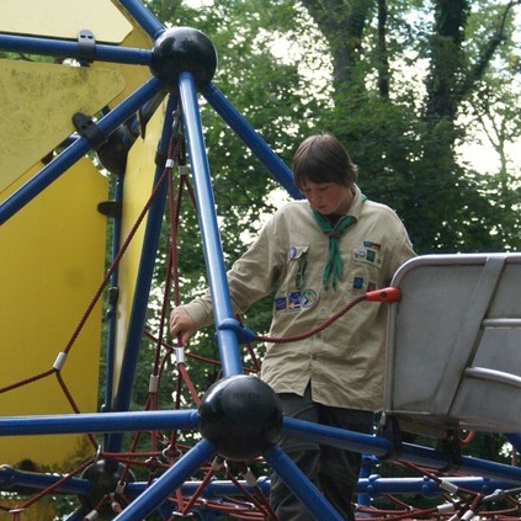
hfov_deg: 12.9
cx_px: 320
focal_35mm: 135
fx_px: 2299
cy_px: 259
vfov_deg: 12.9
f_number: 5.6
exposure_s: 1/200
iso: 800
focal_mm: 70
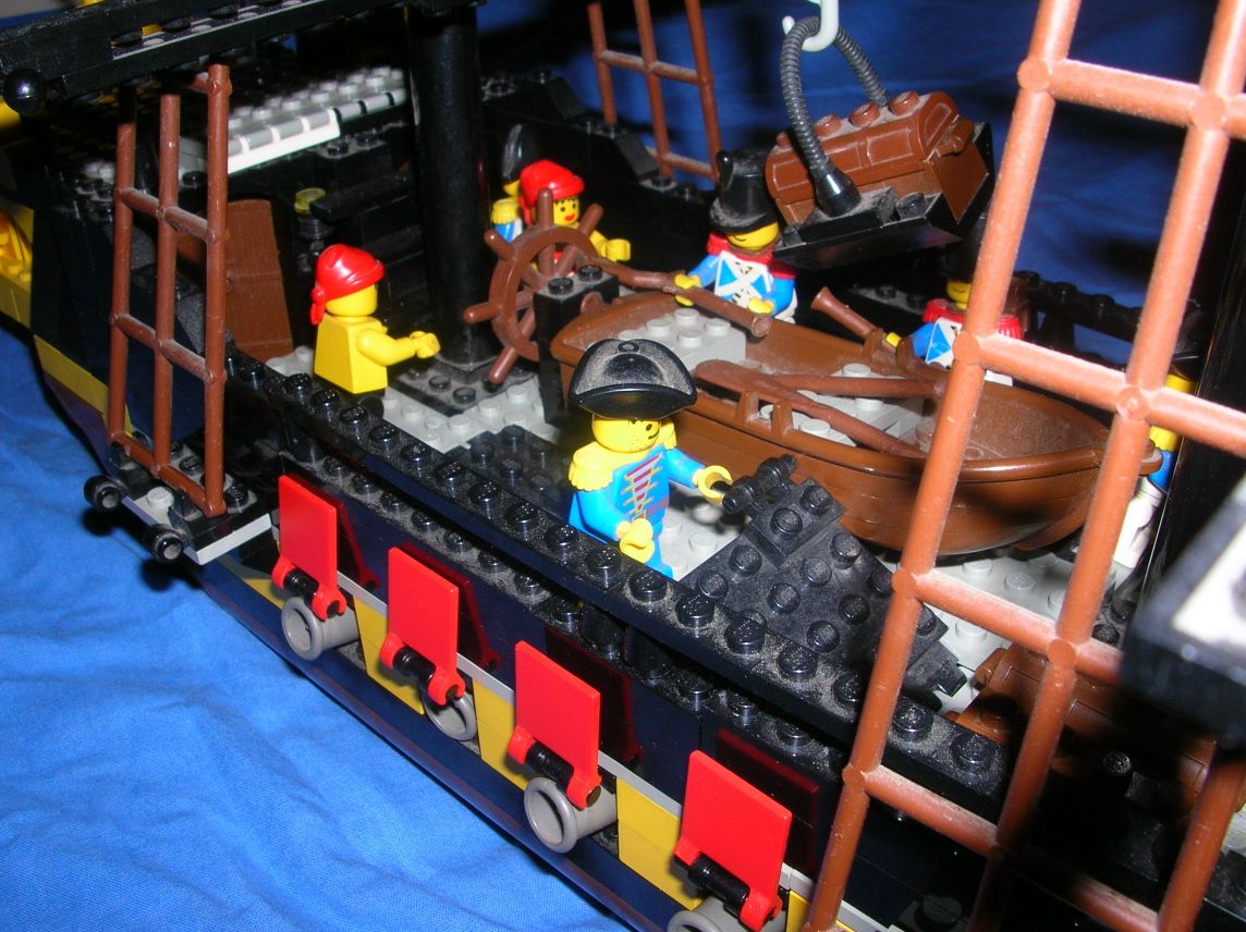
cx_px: 623
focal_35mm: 35
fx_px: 1259
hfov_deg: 52.7
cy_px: 466
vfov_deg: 40.6
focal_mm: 5.8
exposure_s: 1/60.1
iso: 50
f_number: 5.6
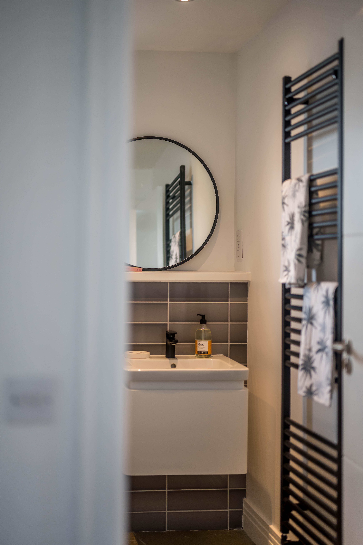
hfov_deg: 27.0
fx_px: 756
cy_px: 272
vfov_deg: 39.6
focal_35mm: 50
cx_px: 182
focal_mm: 50
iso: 360
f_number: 1.2
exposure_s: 1/100
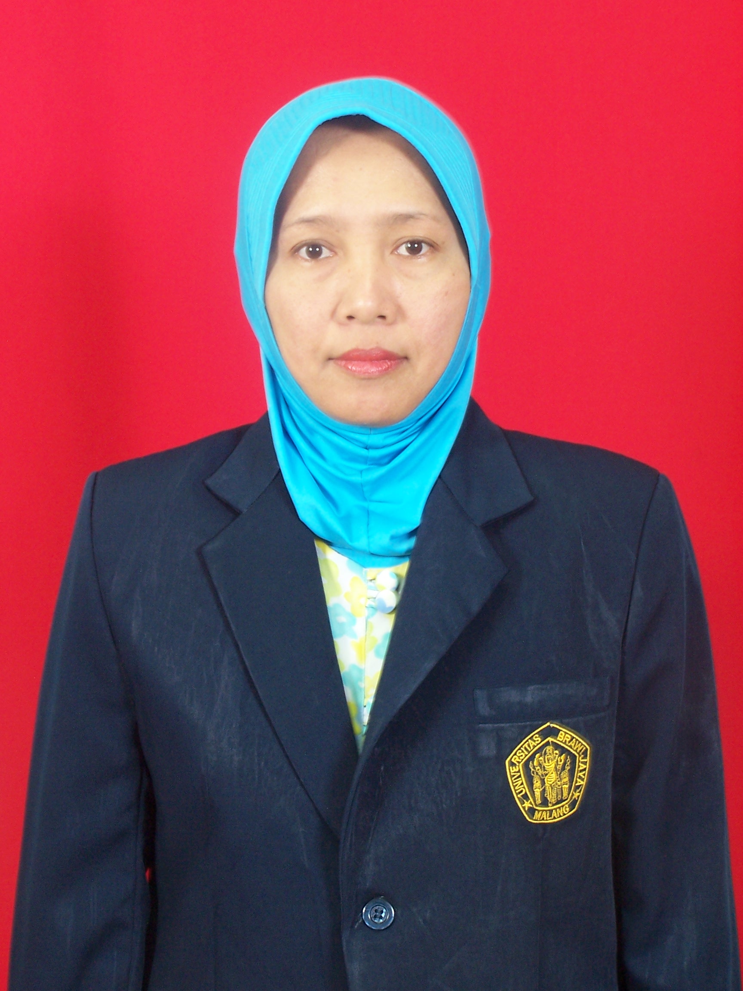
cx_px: 372
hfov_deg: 18.0
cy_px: 496
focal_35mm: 82
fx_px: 2347
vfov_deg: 23.8
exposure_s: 1/8
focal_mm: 13.7
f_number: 3.2
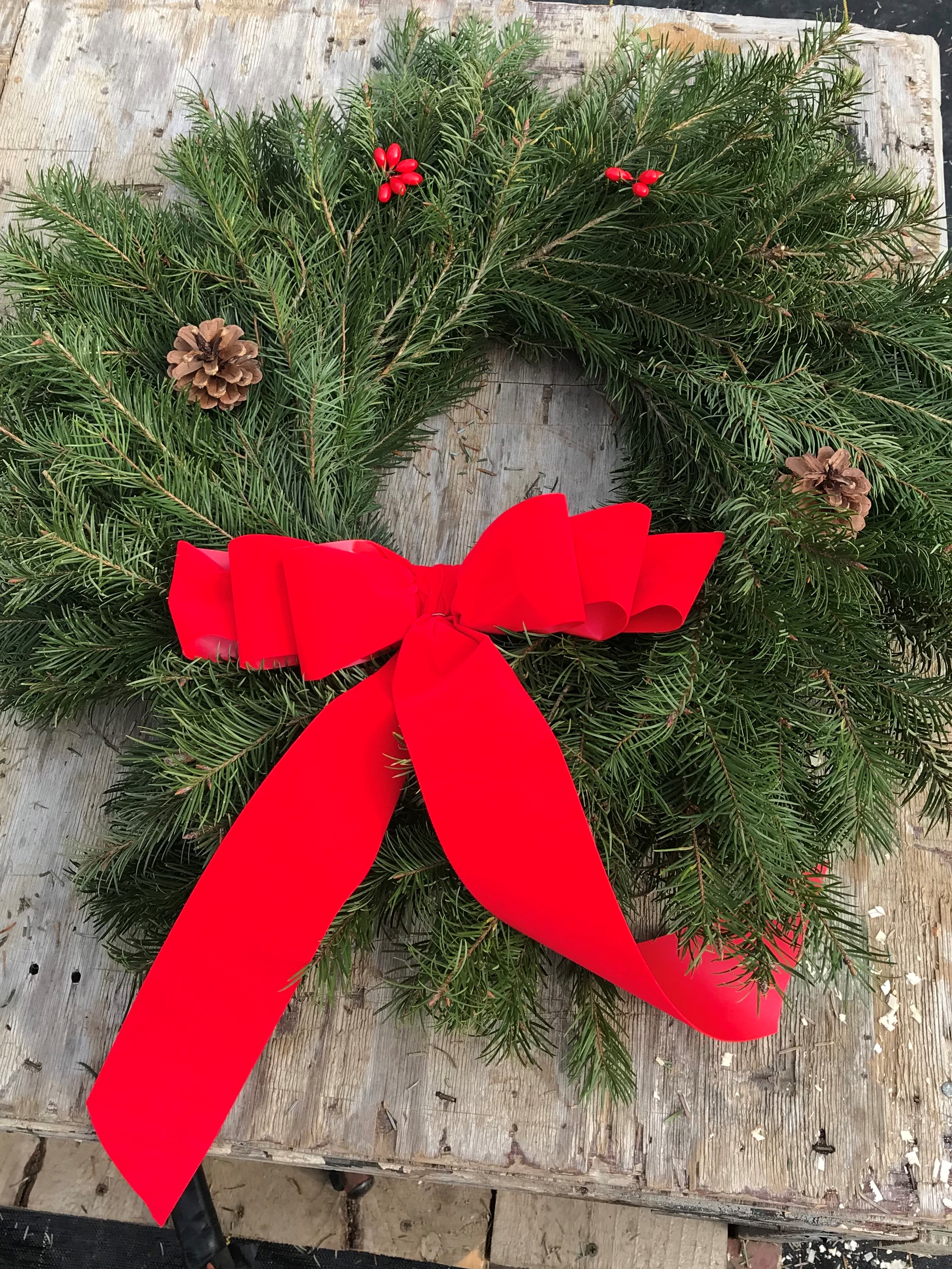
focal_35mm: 28
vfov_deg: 63.4
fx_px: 1026
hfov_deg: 49.8
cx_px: 476
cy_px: 634
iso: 20
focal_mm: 3.99
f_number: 1.8
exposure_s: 1/512
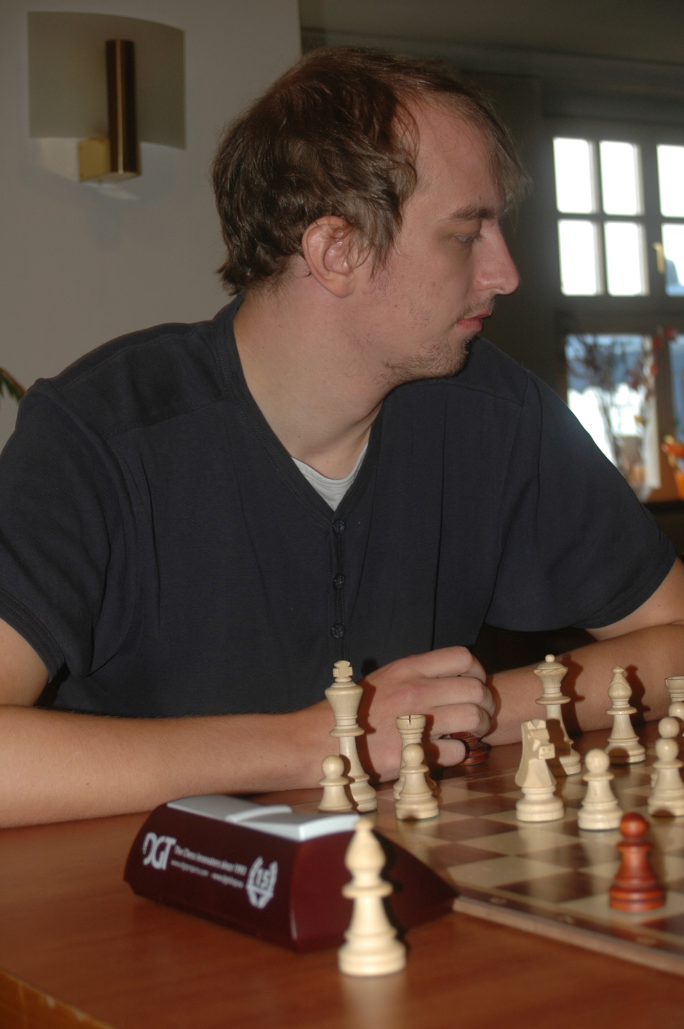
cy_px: 514
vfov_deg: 29.9
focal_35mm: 68
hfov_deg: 20.1
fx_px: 1927
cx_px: 342
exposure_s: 1/60
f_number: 5.6
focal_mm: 45
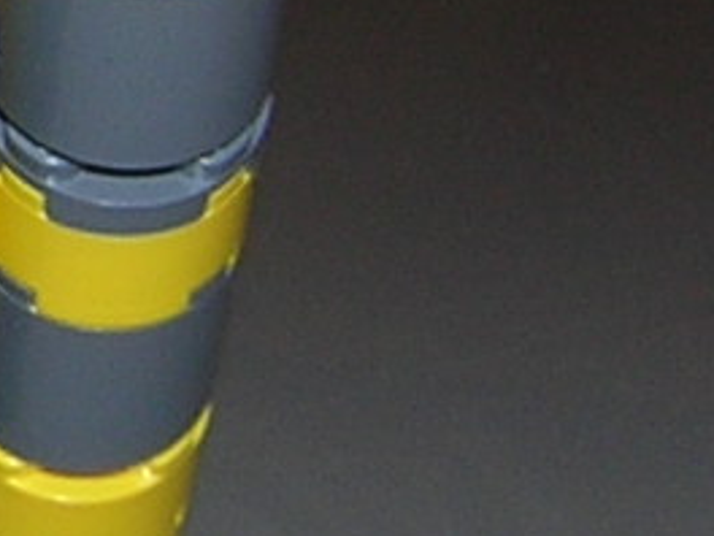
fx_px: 4497
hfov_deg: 8.8
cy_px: -357
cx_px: -492
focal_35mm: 218
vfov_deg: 6.7
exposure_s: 1/60.1
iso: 100
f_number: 5.2
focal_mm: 4.7
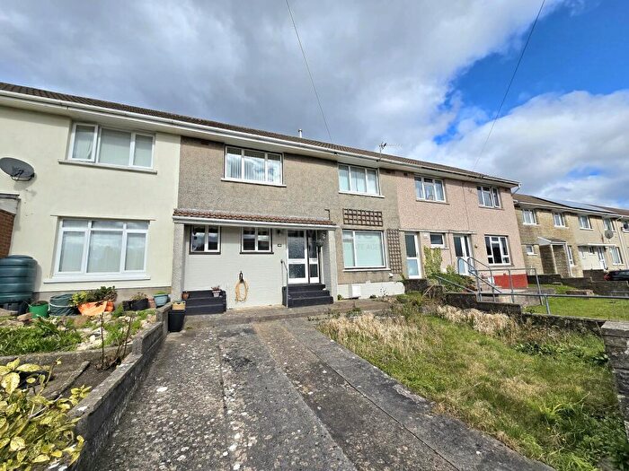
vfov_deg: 89.9
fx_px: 236
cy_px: 236
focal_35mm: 13
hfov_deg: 106.2
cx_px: 314
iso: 50
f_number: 2.2
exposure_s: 1/3333
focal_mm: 2.2
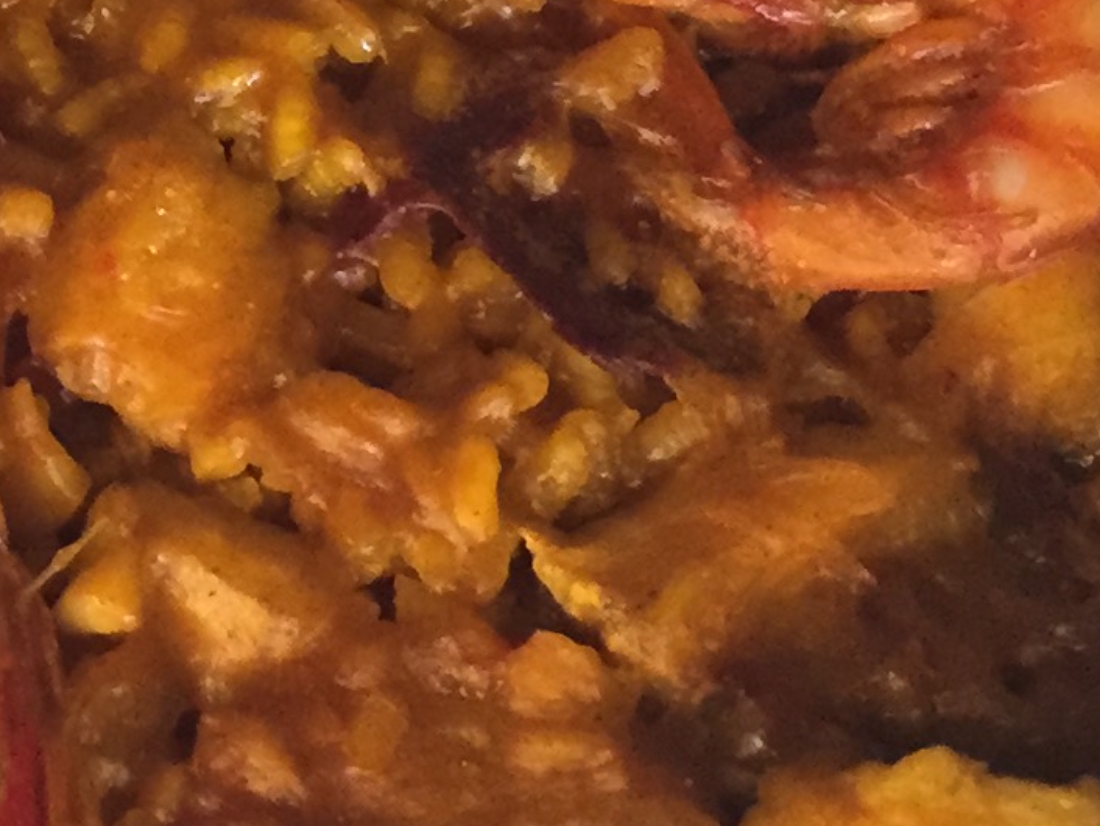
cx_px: -701
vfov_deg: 11.0
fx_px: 4260
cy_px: 42
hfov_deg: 13.6
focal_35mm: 134
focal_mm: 4.15
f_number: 2.2
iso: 250
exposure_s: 1/24
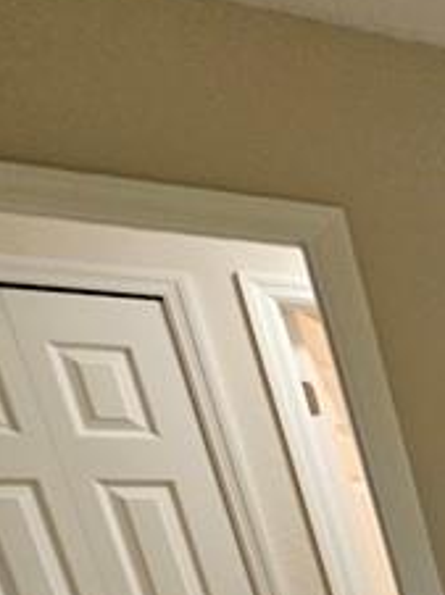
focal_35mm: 59
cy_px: 929
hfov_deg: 11.9
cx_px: 1301
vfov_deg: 24.3
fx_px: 1013
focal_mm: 2.2
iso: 160
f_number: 2.2
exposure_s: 1/60
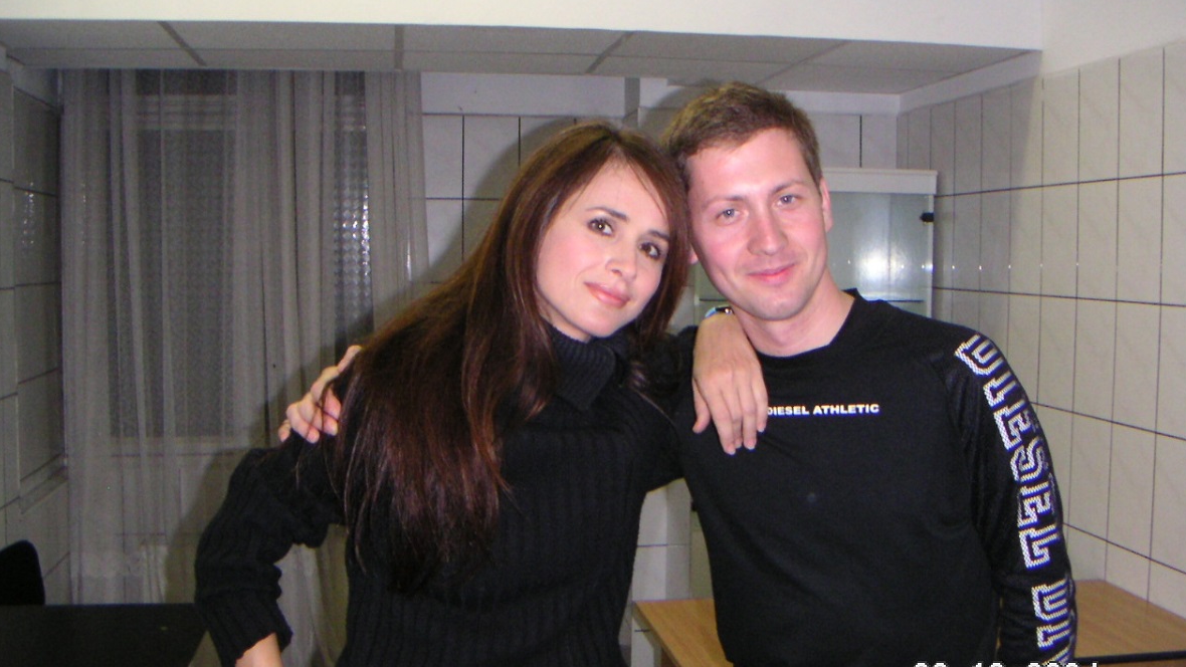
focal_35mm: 41
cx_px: 597
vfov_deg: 29.0
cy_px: 315
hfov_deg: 49.4
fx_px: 1289
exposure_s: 1/45
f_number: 2.8
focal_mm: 4.8
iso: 200
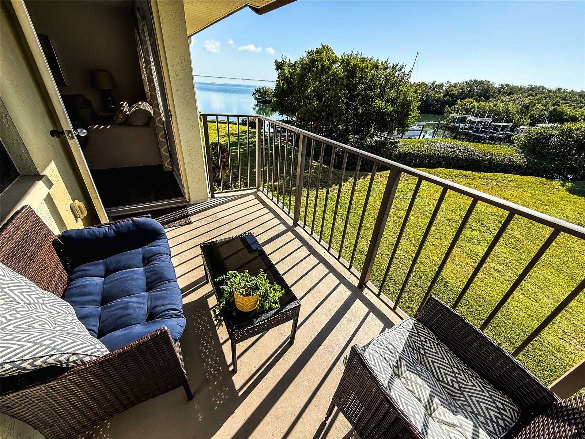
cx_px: 292
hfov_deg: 102.1
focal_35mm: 14
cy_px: 220
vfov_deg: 85.7
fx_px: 237
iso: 50
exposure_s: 1/1068
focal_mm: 2.22
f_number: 2.2
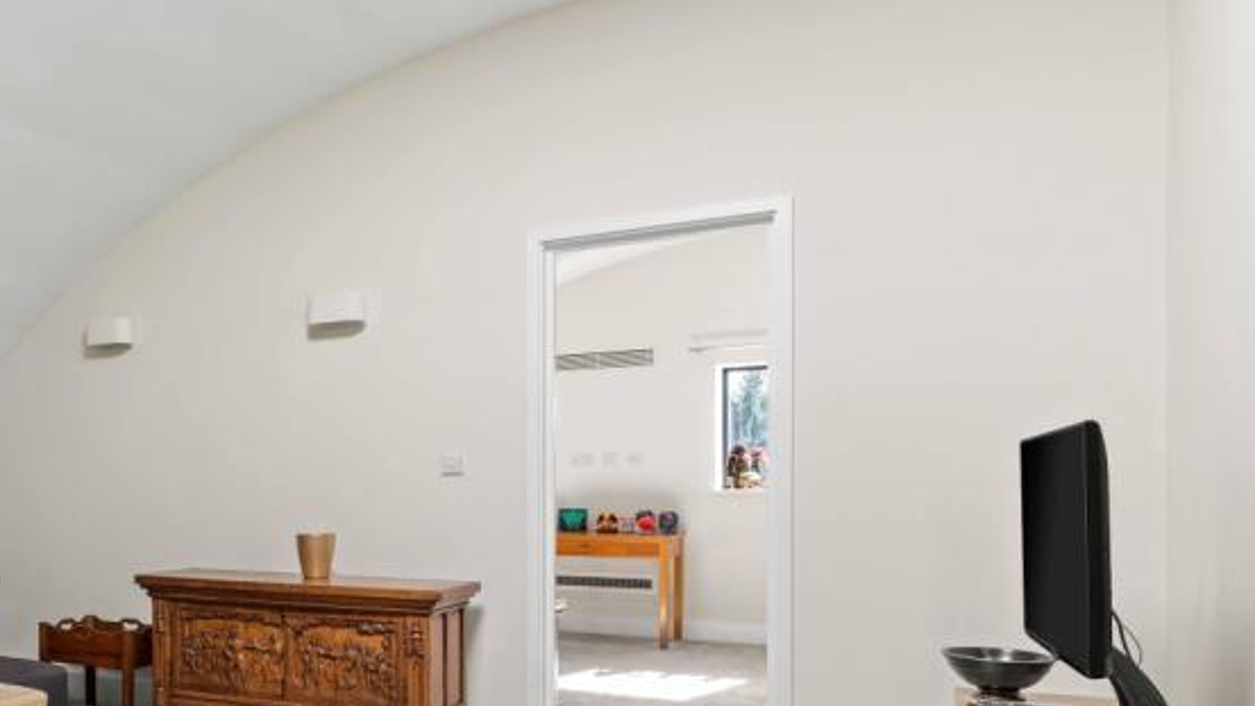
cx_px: 127
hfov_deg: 52.4
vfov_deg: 35.0
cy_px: 519
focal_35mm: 33
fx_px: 1098
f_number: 8
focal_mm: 17
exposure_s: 1/6
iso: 400
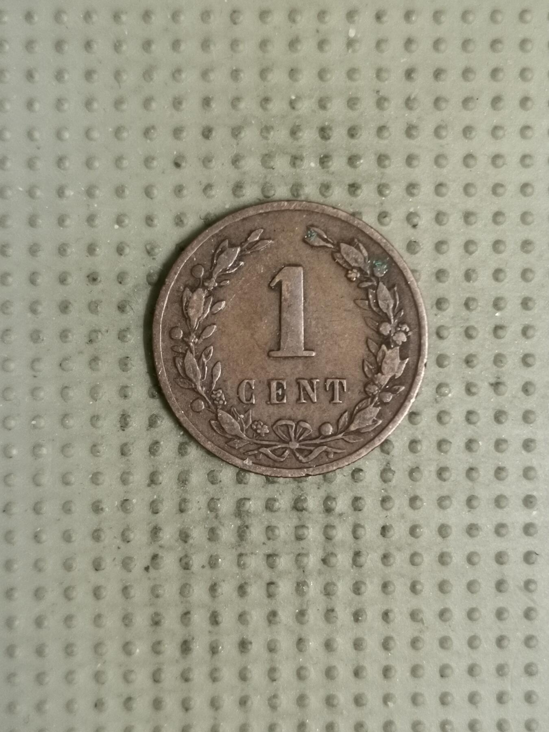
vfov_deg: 36.8
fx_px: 1100
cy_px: 366
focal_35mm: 52
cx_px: 274
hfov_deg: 28.0
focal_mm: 4.75
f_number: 1.8
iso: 640
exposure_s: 1/20
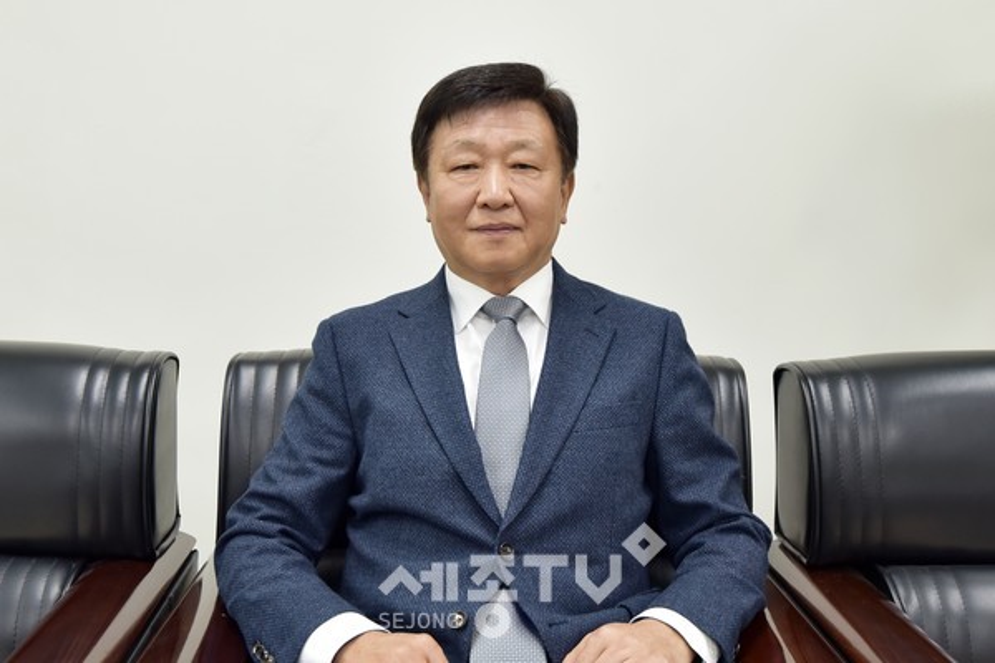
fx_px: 829
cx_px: 498
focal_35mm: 30
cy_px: 332
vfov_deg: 43.6
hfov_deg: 61.9
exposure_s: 1/100
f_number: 4
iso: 800
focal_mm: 30
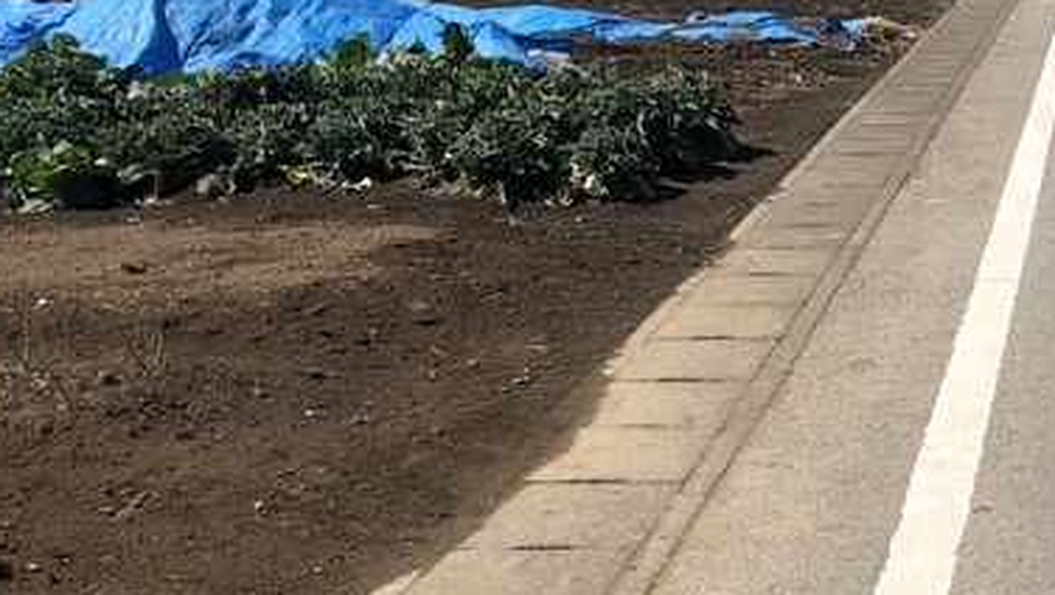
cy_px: 334
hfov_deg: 23.7
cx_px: 1041
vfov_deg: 14.1
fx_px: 2407
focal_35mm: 86
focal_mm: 3.99
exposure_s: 1/2525
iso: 20
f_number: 1.8
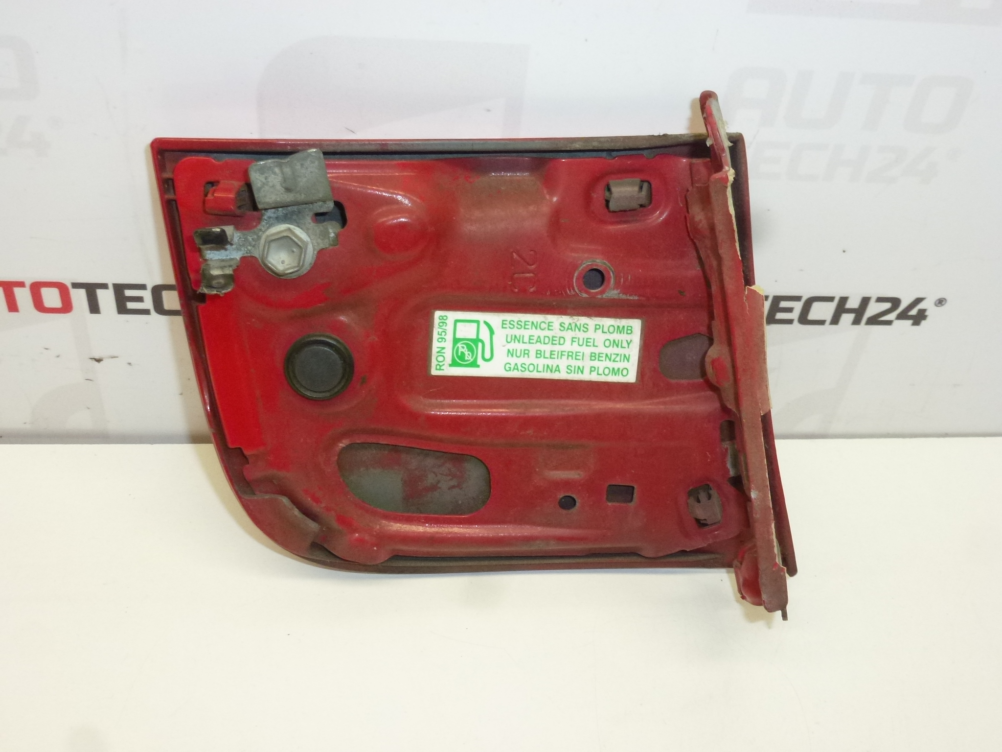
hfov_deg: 49.0
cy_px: 376
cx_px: 501
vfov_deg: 37.7
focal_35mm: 38
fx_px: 1100
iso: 400
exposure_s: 1/160
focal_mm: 6.8
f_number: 3.8
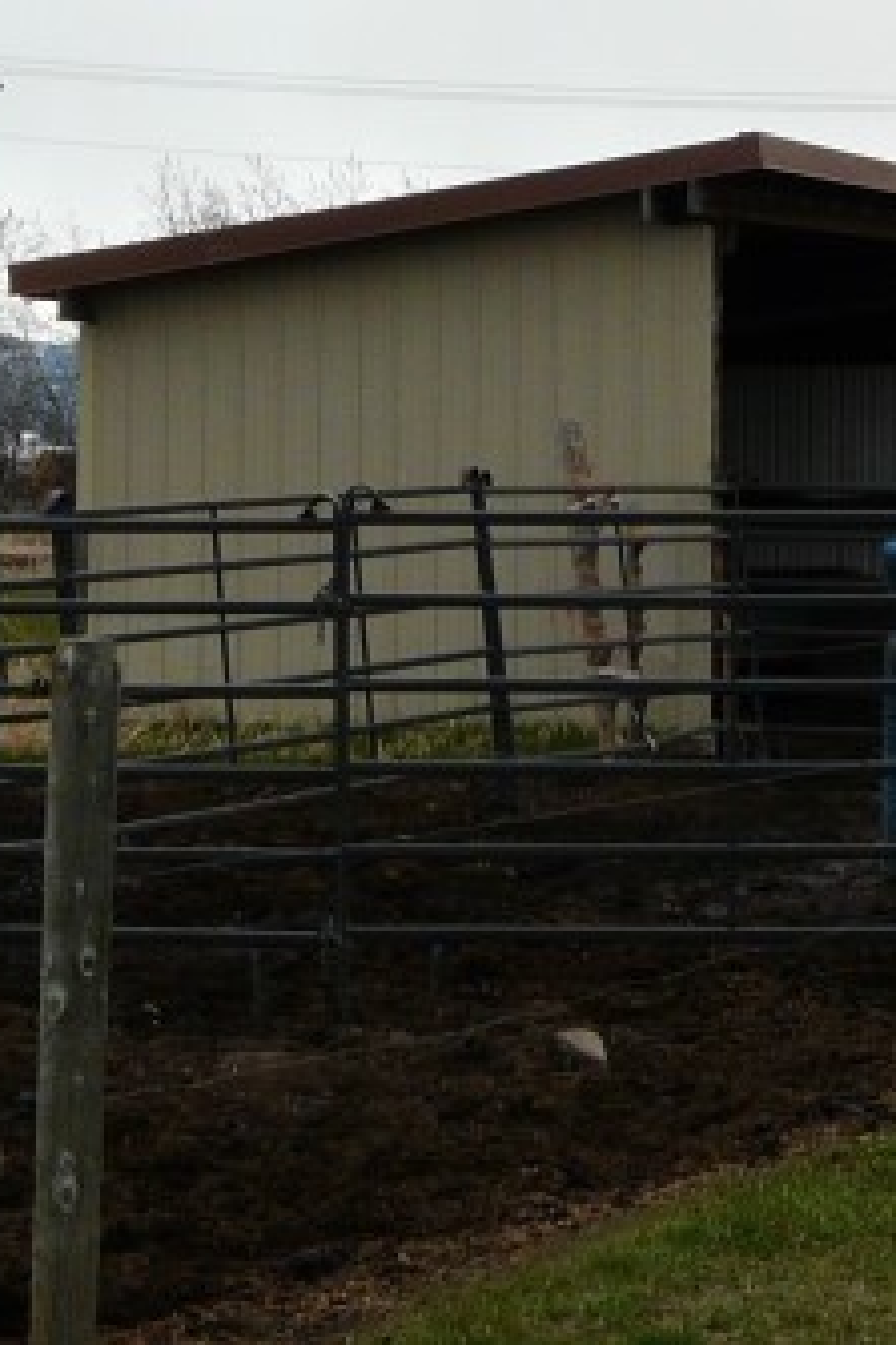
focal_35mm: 124
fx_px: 4634
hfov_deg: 10.9
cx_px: 1049
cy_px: 385
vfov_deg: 16.5
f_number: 5.6
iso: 100
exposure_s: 1/250
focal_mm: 6.4
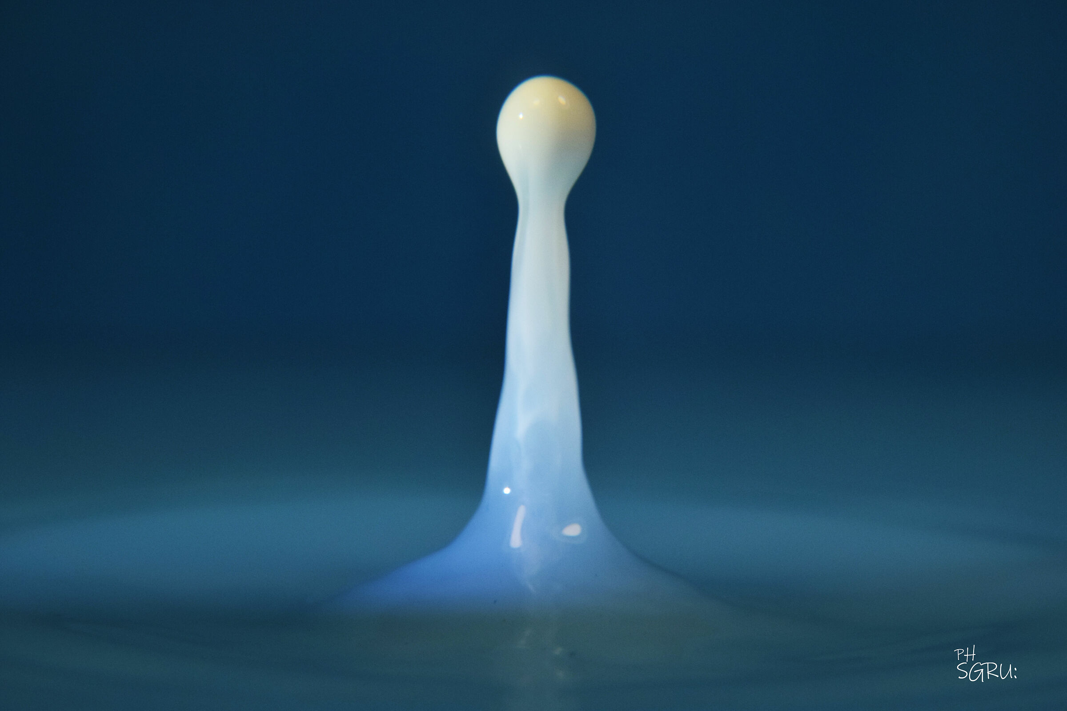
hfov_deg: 11.8
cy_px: 356
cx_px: 534
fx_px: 5157
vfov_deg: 7.9
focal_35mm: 174
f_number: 14
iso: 800
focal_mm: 116
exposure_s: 1/1000
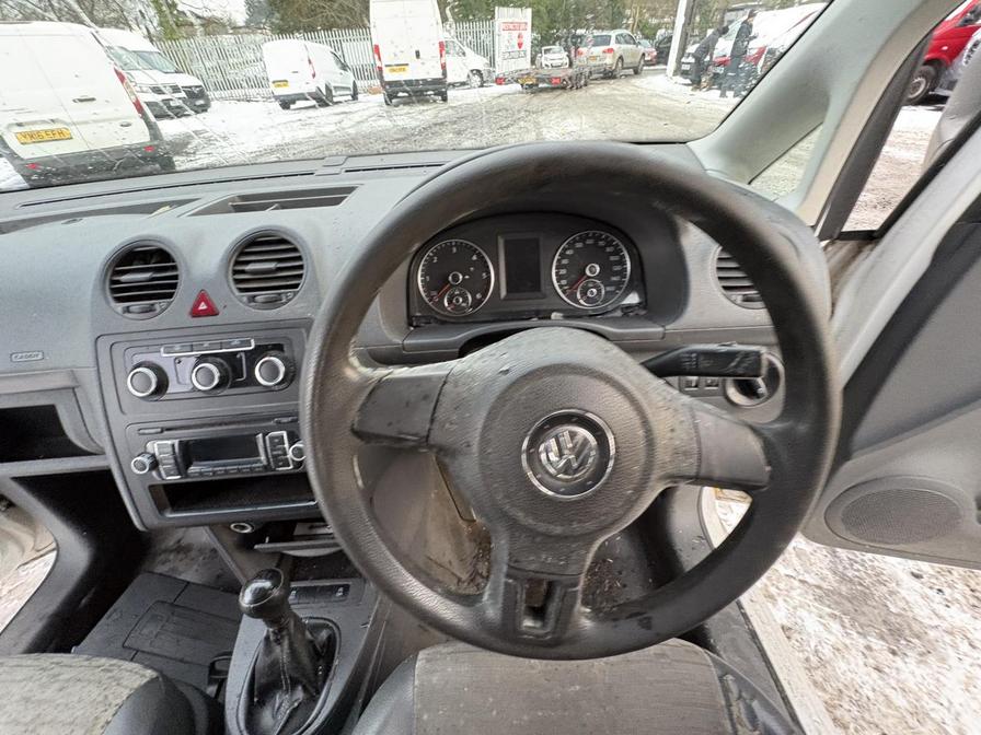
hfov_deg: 102.1
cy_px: 368
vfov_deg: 85.7
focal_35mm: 14
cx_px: 490
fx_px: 397
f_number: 2.2
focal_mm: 2.22
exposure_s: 1/60
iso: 500
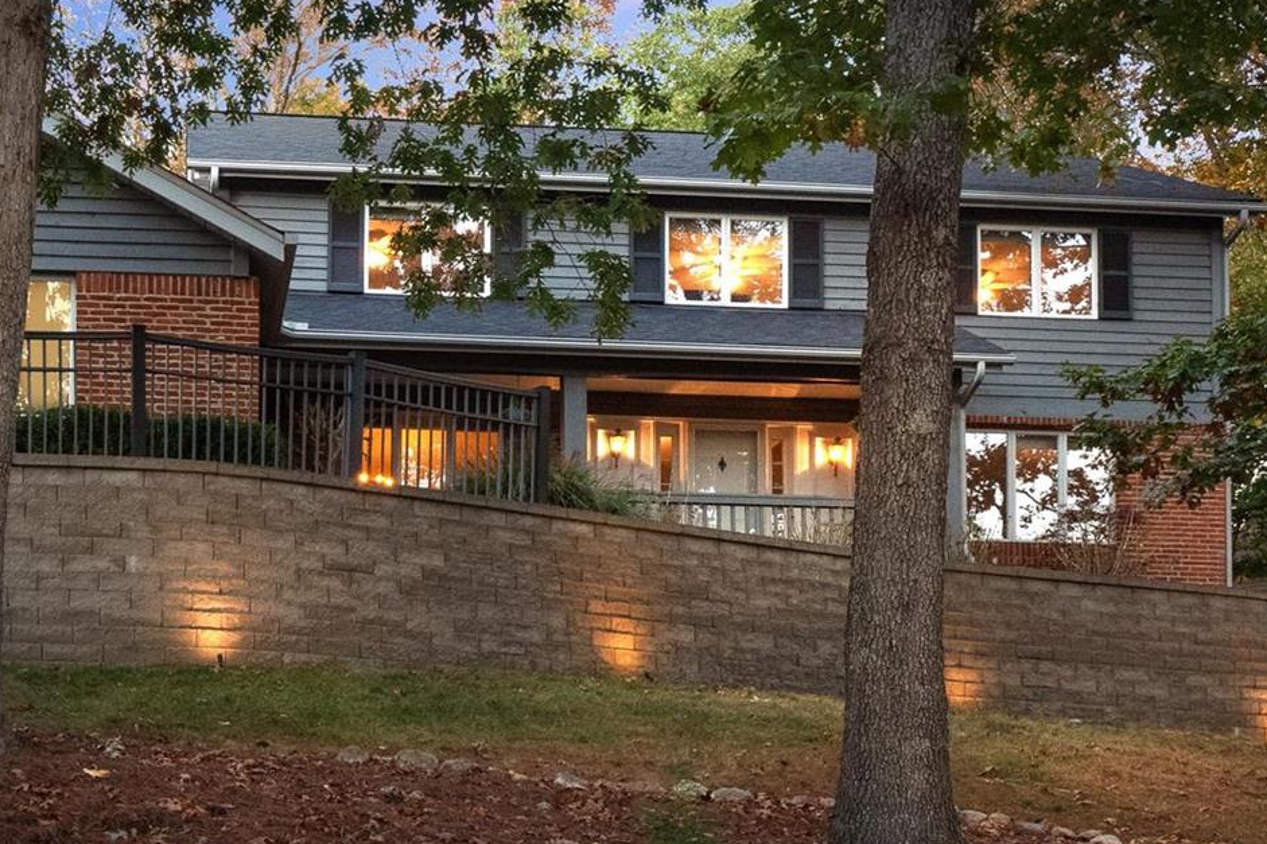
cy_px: 238
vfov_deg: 26.2
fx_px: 1794
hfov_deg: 37.9
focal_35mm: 51
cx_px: 318
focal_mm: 15
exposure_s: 1/25
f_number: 8
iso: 1250
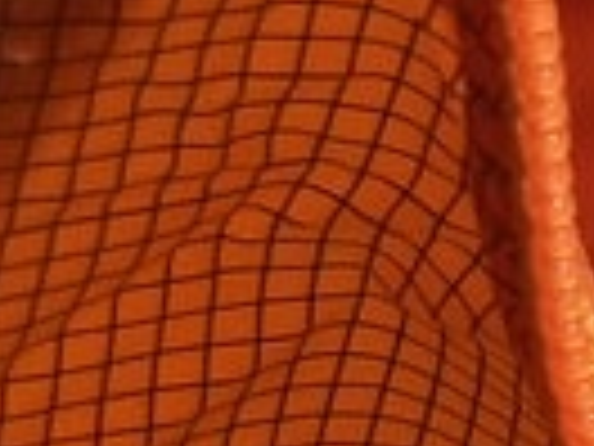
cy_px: -293
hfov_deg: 7.9
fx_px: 3466
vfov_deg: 7.2
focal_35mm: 202
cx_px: 1994
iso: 32
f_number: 1.6
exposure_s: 1/1916
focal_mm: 4.2
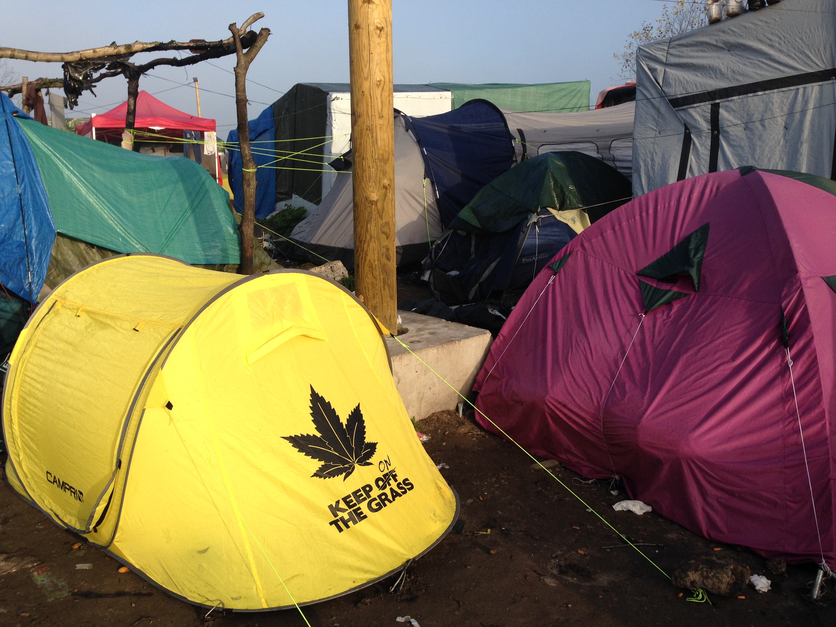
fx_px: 797
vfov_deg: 42.9
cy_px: 314
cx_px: 418
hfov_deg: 55.4
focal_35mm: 33
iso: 50
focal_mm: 4.12
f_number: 2.4
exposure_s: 1/935
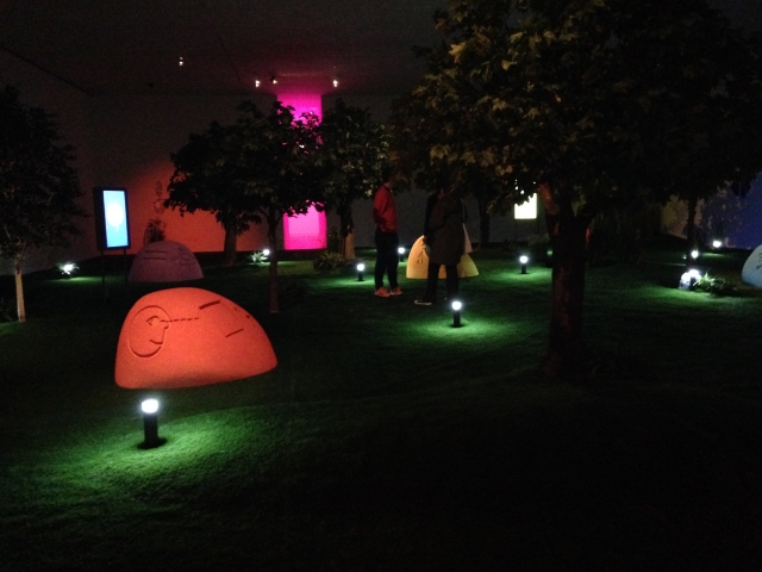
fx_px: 726
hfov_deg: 55.4
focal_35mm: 33
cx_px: 381
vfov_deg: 42.9
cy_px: 286
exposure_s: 1/15
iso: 800
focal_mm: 4.12
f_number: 2.4
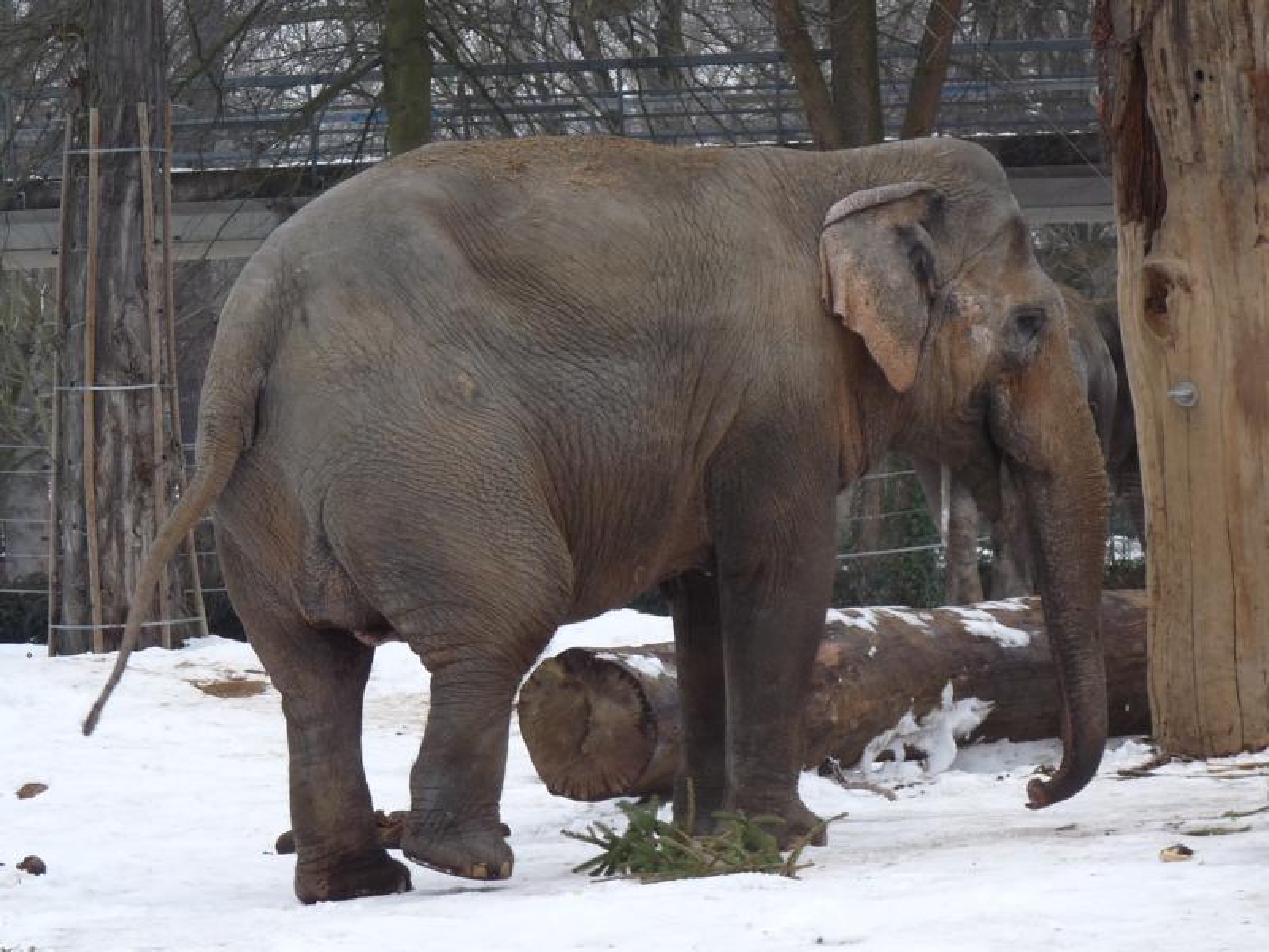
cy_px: 476
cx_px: 634
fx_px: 6489
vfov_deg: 8.4
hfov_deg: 11.2
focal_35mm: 177
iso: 100
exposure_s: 1/100
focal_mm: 22.3
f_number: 3.6
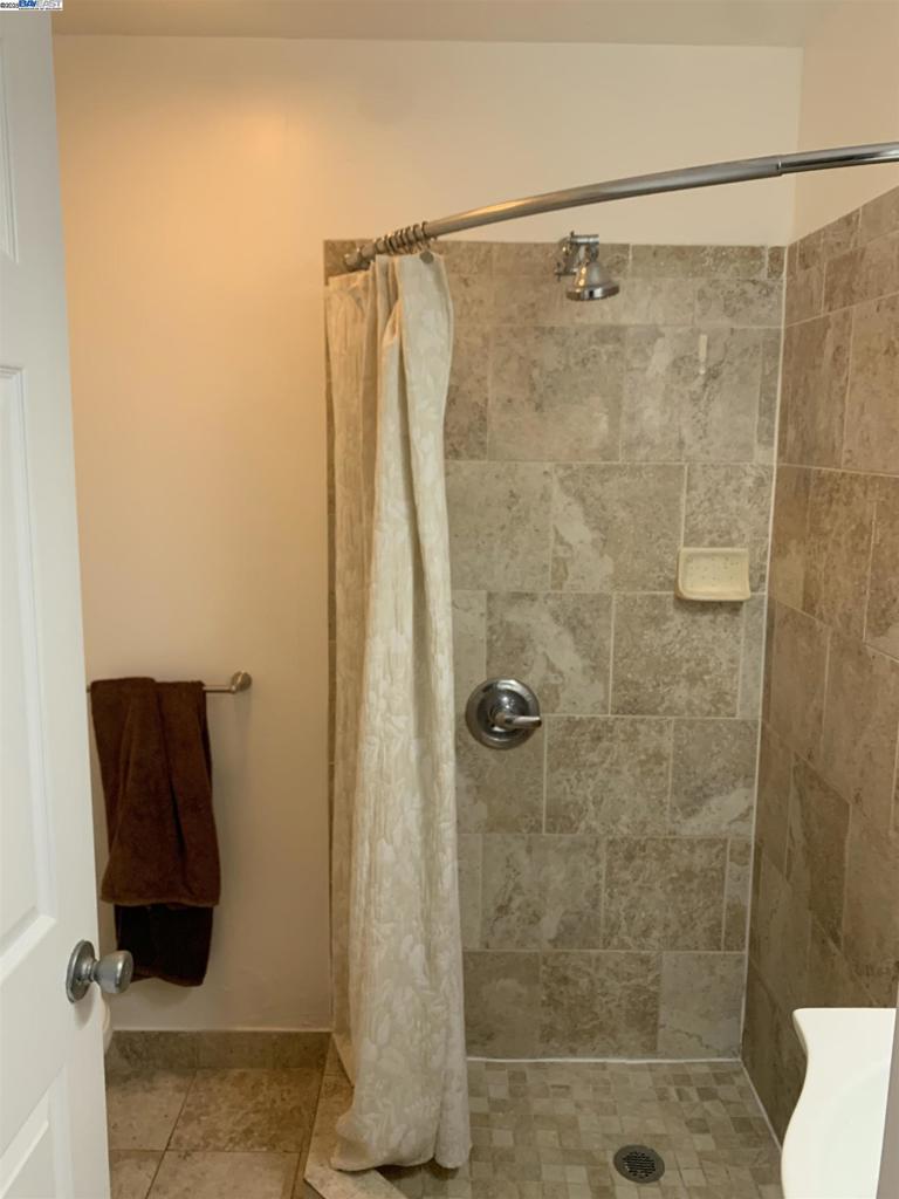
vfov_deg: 67.3
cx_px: 450
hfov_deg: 53.1
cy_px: 600
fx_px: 900
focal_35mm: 26
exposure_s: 1/121
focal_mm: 4.25
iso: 100
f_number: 1.8
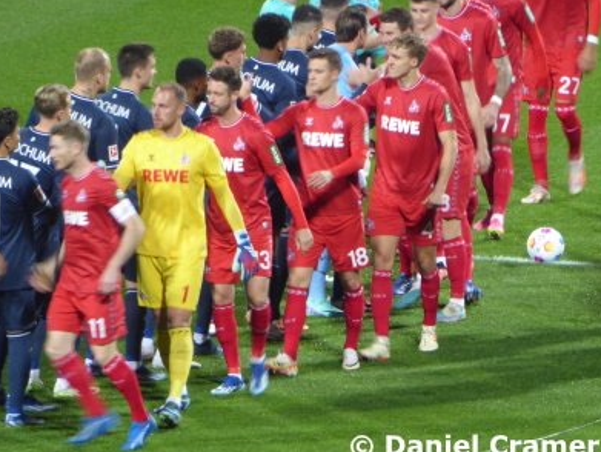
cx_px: 266
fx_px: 14389
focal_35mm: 828
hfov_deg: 2.4
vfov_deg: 1.8
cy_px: 208
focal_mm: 129
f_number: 6.4
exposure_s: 1/30
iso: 400
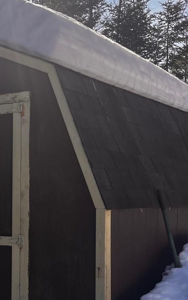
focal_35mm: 69
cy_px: 226
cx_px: 0
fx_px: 566
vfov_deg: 29.3
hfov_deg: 18.4
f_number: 1.6
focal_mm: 5.1
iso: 50
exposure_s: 1/2268
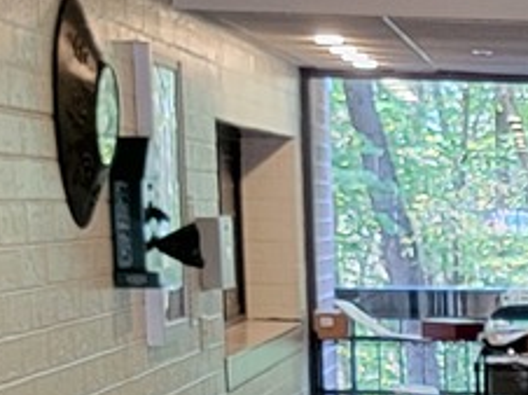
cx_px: 769
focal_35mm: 153
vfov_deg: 9.2
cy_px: 720
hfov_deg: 12.4
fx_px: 2331
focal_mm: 6.7
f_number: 1.8
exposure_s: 1/40
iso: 200
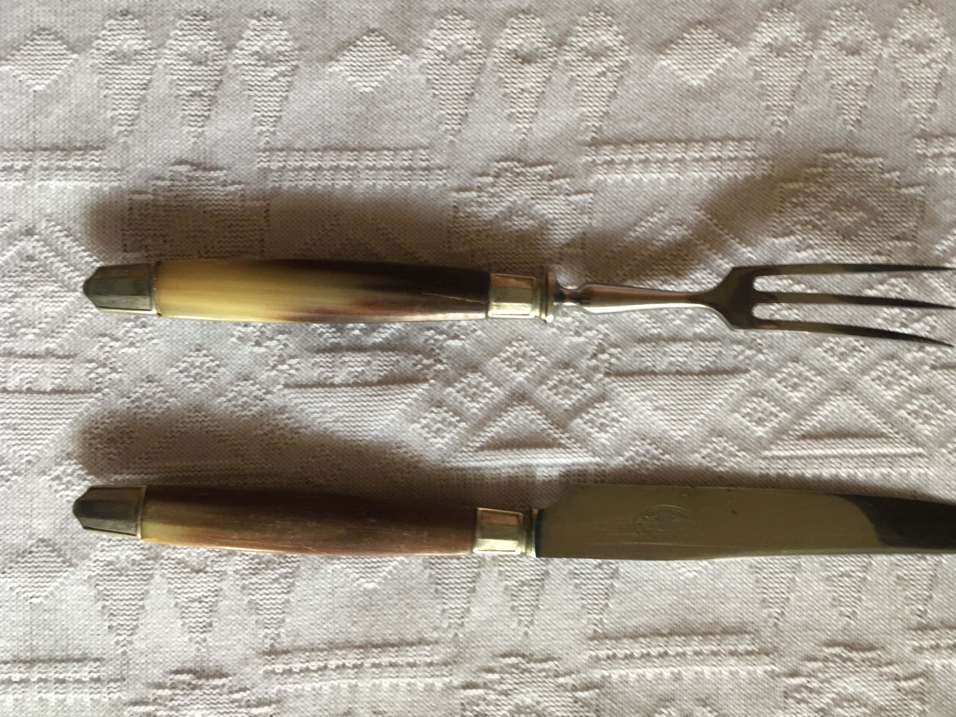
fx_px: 911
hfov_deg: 55.3
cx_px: 519
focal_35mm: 33
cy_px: 377
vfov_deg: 42.9
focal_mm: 4.15
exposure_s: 1/33
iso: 125
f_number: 2.2
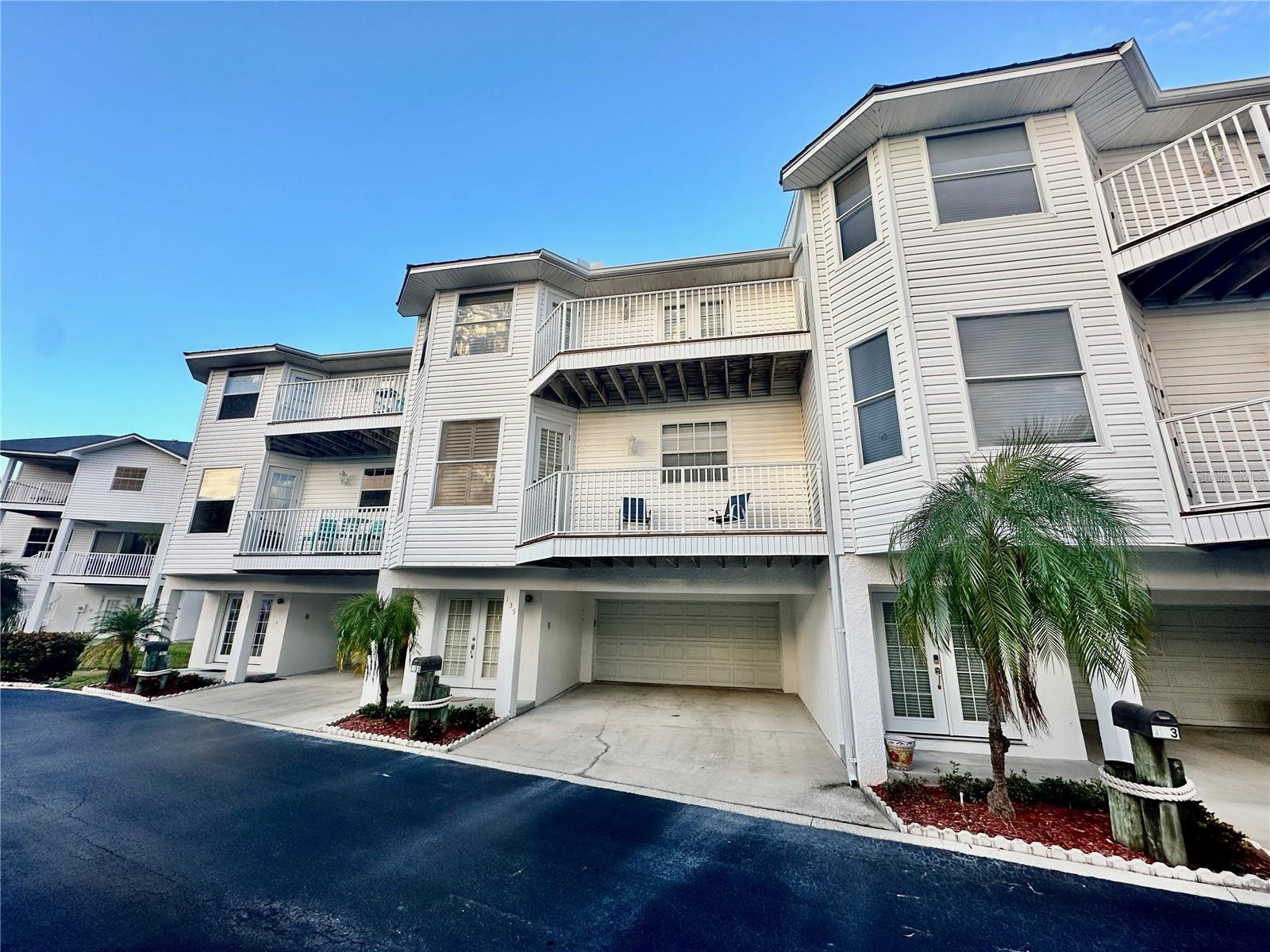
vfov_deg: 85.7
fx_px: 514
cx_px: 635
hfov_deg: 102.1
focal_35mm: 14
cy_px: 476
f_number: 2.2
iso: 40
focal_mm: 2.22
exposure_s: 1/291
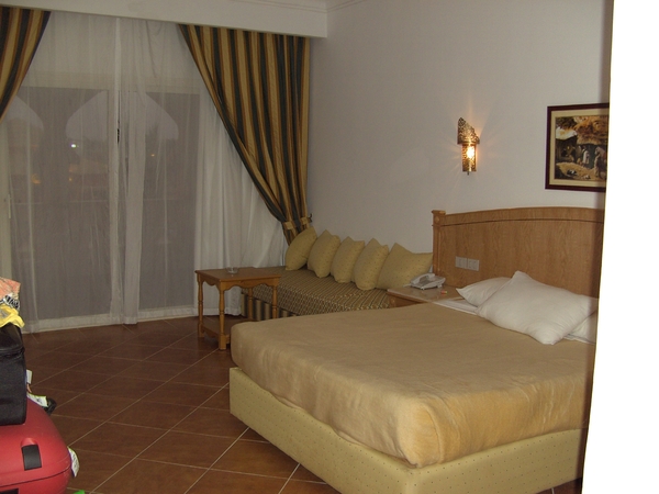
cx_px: 330
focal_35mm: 37
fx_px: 704
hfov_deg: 50.1
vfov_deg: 38.7
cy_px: 247
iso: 100
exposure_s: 1/50
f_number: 2.8
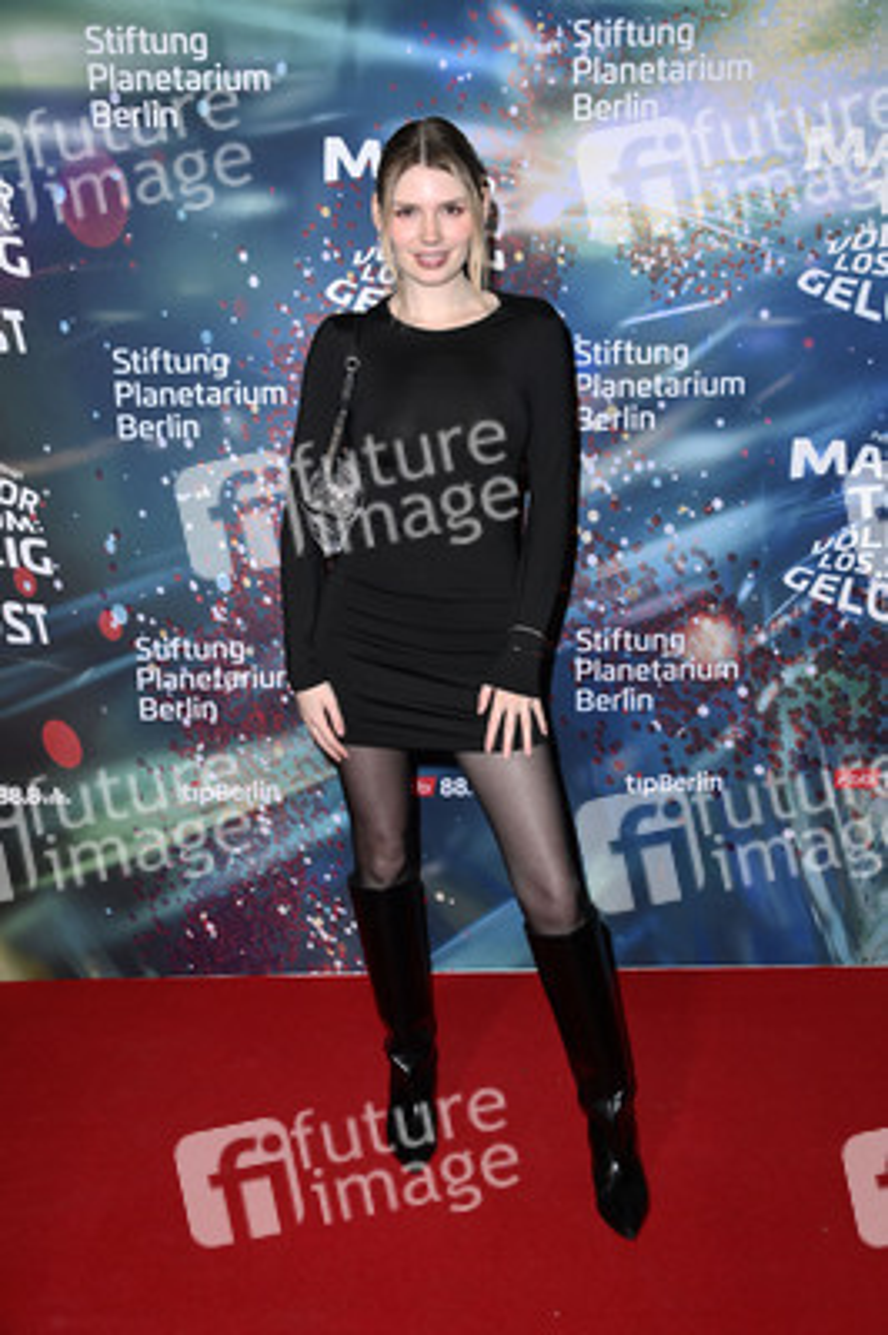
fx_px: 1482
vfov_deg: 48.5
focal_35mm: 40
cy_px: 668
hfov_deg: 33.3
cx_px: 444
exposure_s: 1/160
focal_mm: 40
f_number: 5.6
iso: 500
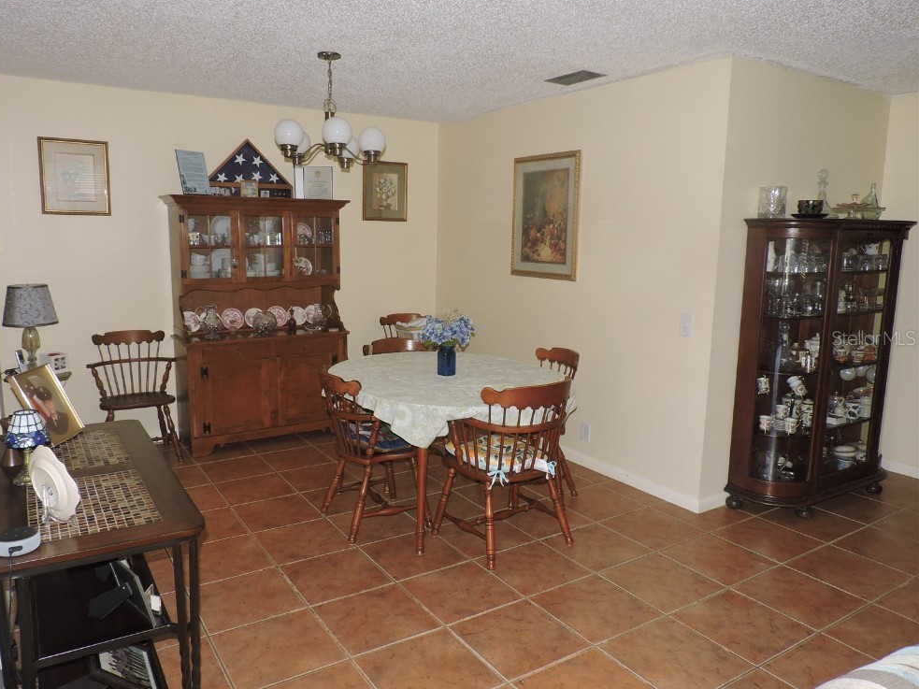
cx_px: 441
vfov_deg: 54.9
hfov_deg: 69.4
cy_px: 337
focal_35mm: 25
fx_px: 664
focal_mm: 4.3
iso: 200
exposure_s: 1/30
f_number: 3
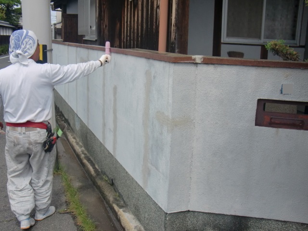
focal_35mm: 38
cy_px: 116
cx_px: 154
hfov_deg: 49.0
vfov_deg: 37.7
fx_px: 338
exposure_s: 1/400
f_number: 3.9
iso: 64
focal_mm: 6.66
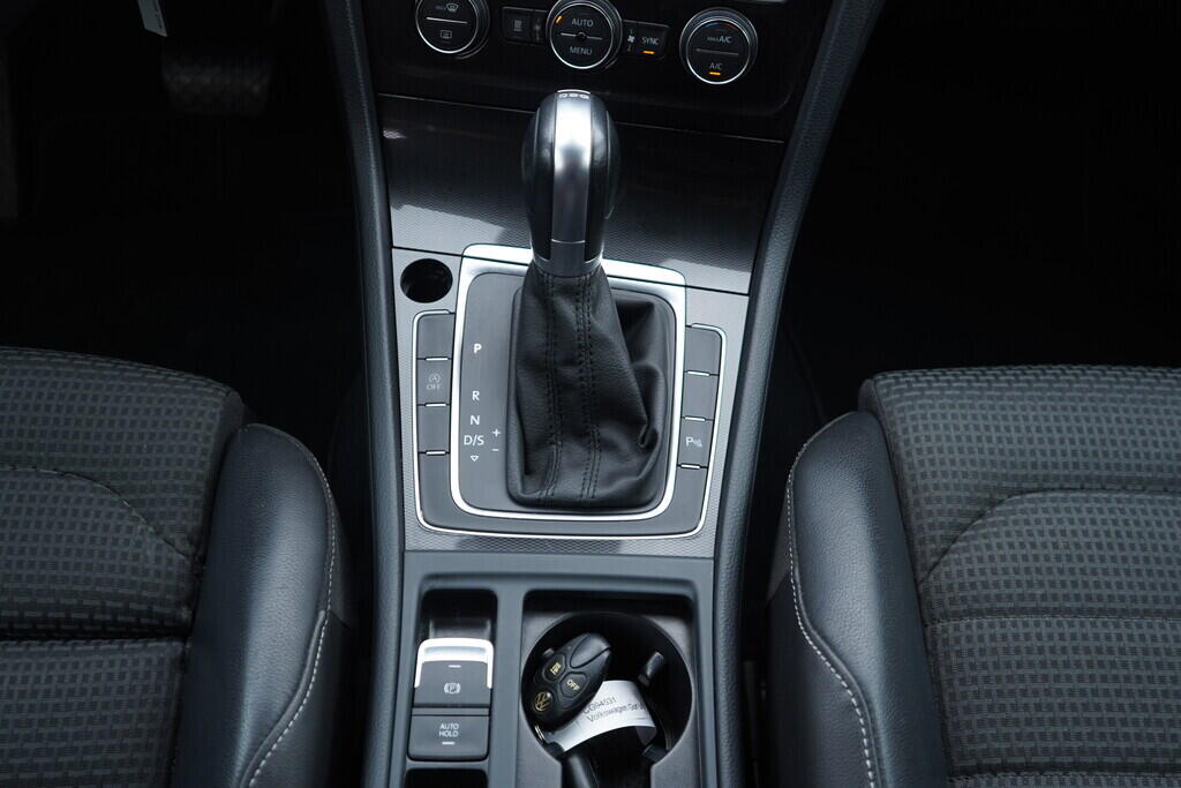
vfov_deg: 36.9
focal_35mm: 36
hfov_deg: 53.1
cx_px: 590
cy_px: 394
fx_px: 1181
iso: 250
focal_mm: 24
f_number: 2.8
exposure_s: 1/40
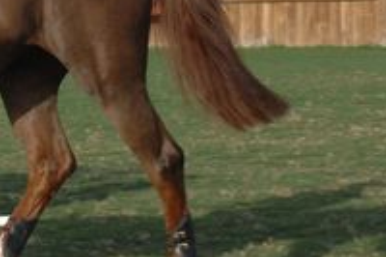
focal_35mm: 336
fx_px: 3600
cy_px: -71
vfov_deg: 4.1
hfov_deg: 6.1
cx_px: -158
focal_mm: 70
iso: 400
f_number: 11
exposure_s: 1/400
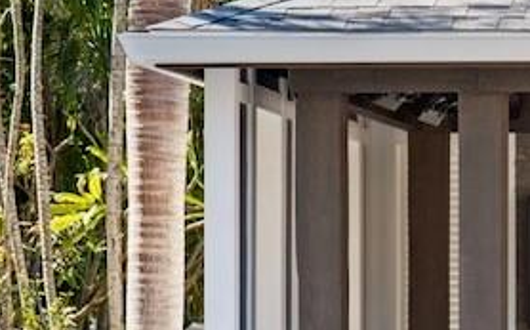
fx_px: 3390
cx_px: 906
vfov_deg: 5.6
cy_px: 304
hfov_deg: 8.6
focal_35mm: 235
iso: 100
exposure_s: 1/200
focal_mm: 50
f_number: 4
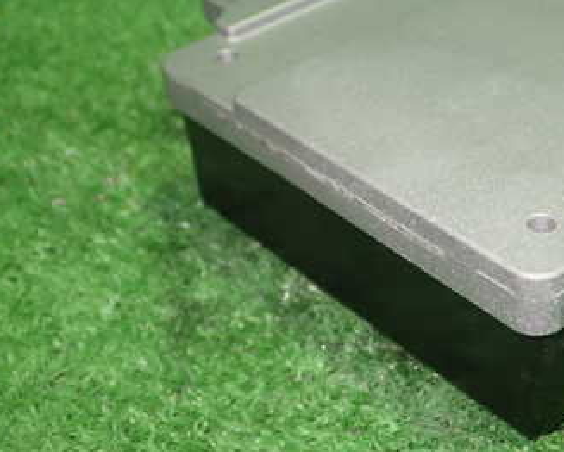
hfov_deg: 27.2
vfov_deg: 22.4
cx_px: 473
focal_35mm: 68
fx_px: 1136
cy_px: 166
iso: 640
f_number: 2.7
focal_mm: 6.83
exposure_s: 1/40
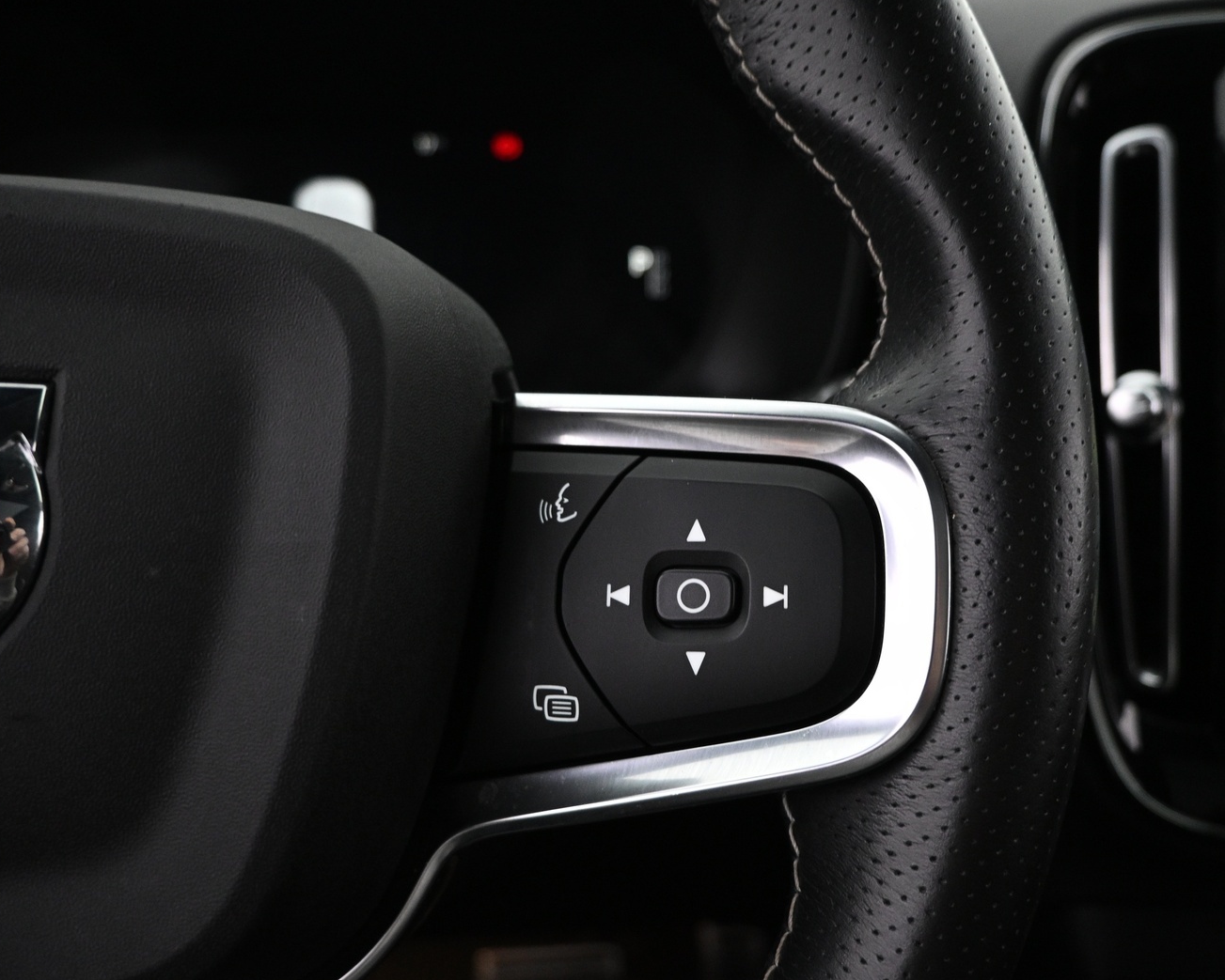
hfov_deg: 61.9
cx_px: 702
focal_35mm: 28
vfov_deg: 51.5
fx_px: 1015
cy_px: 498
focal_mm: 16
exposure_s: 1/40
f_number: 3.5
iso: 1600
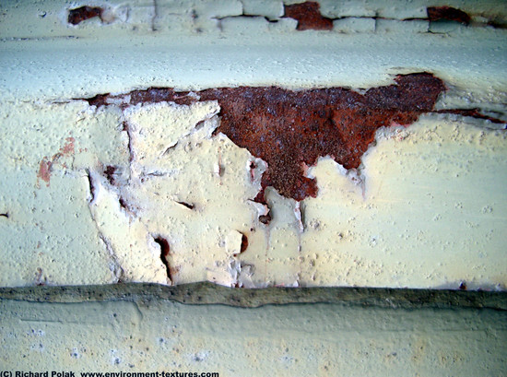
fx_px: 540
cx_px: 254
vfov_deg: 38.5
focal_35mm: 37
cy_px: 188
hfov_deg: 50.3
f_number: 2.6
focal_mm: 7.6
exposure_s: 1/200
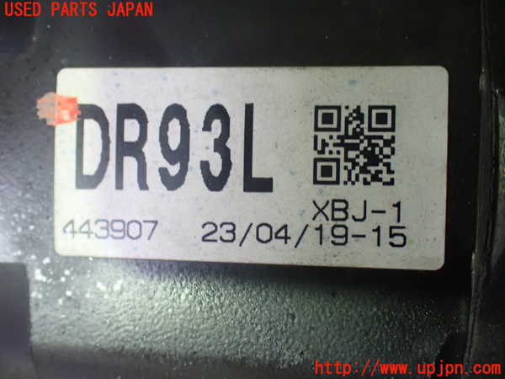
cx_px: 252
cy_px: 190
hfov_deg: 42.9
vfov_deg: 32.9
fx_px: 642
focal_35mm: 44
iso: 1600
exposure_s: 1/40
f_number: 2.9
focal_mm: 7.84
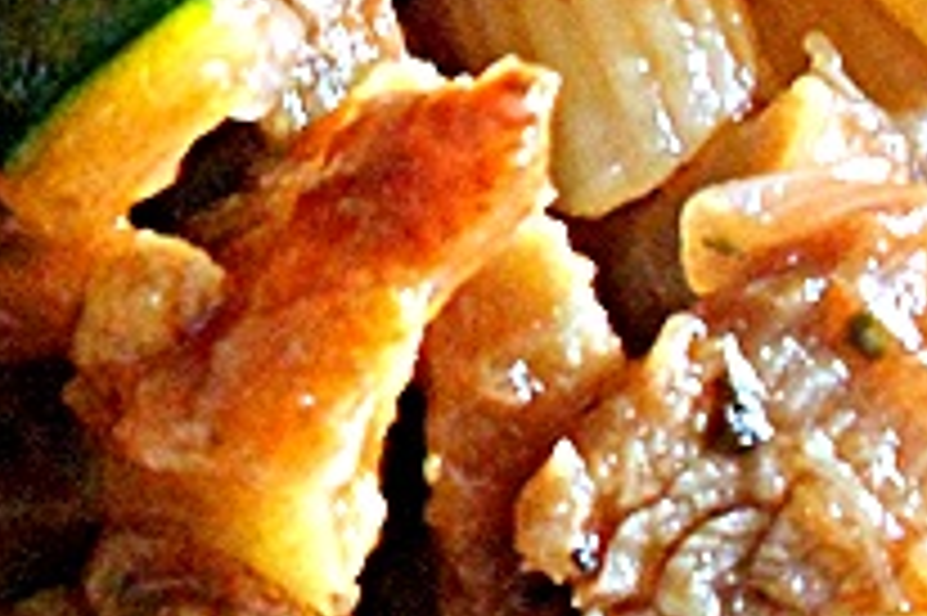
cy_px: 214
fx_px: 3396
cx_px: -364
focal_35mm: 132
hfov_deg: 14.7
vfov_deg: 10.4
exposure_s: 1/8
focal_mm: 5.3
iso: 400
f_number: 3.4
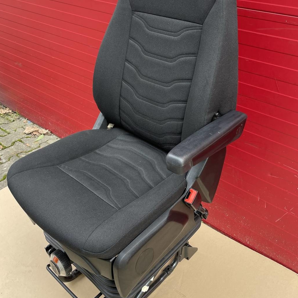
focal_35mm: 36
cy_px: 112
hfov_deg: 46.0
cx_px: 151
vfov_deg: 45.7
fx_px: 351
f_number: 1.6
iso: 32
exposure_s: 1/121
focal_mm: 4.2
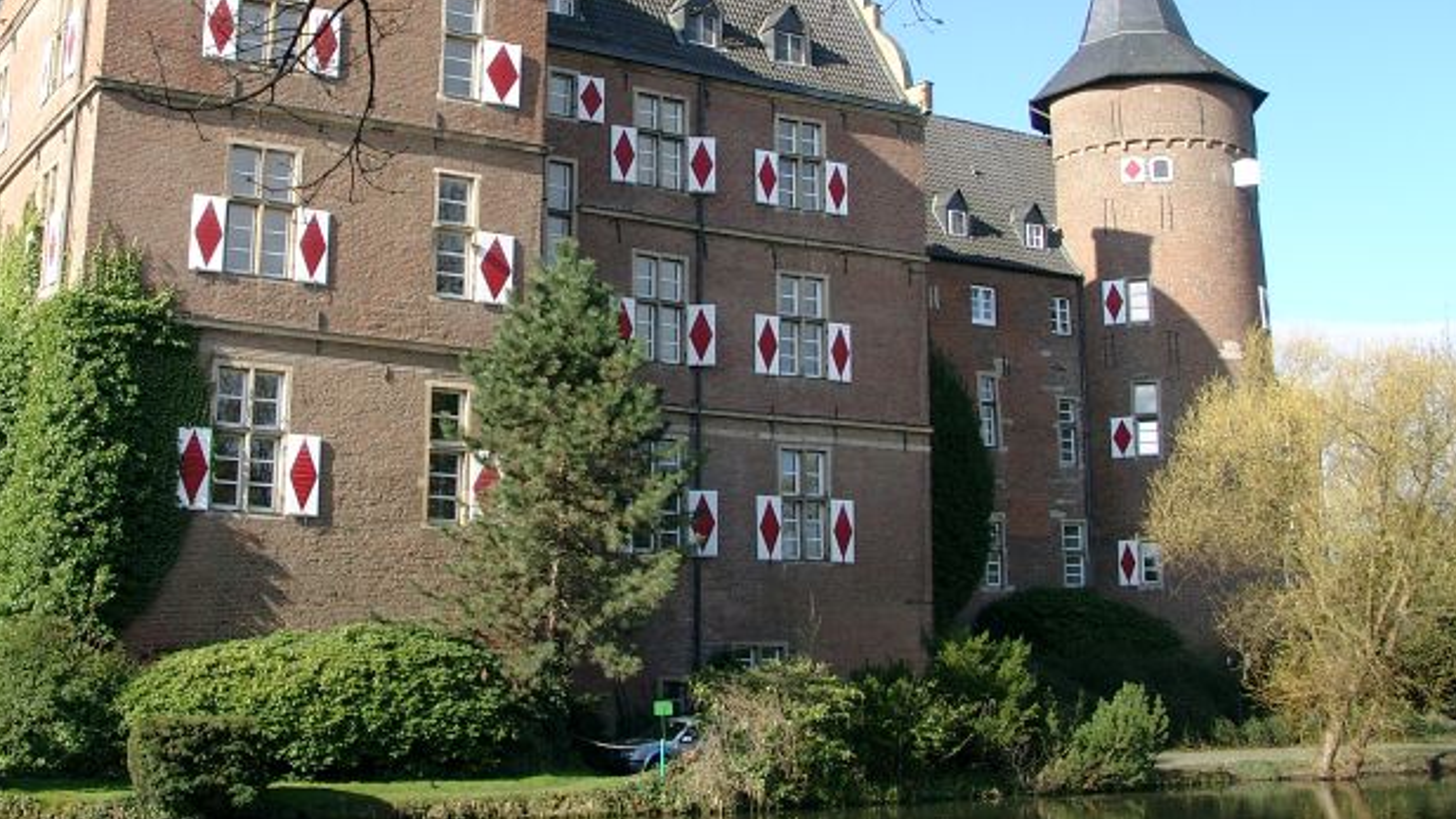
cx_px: 557
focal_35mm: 48
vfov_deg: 24.6
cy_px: 177
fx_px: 1853
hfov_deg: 42.6
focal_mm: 7.13
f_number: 4
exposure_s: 1/328
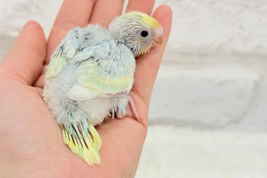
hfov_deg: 36.2
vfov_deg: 24.6
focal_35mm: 55
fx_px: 408
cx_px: 135
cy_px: 94
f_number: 1.6
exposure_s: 1/50
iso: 40
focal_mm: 5.96
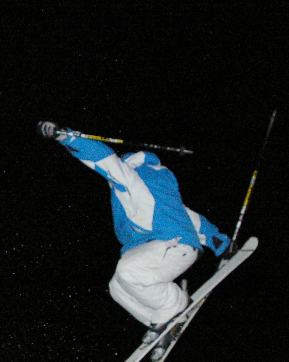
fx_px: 802
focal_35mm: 75
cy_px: 247
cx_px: 24
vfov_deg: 25.2
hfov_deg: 20.0
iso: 3200
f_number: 5.6
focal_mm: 18
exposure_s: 1/180
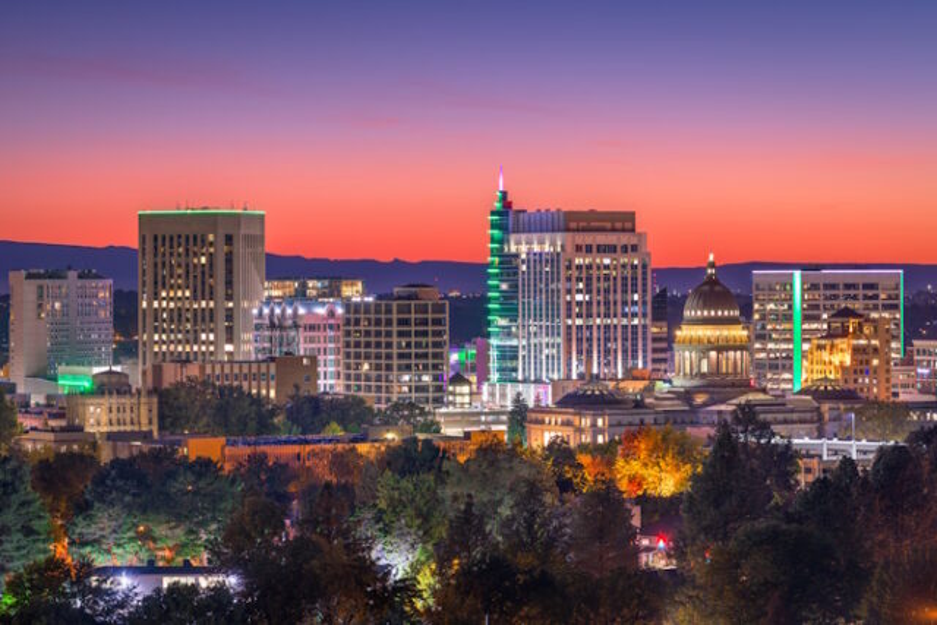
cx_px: 468
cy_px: 312
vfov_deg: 9.2
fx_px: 3905
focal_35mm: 150
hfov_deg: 13.7
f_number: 6.3
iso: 100
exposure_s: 30
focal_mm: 150
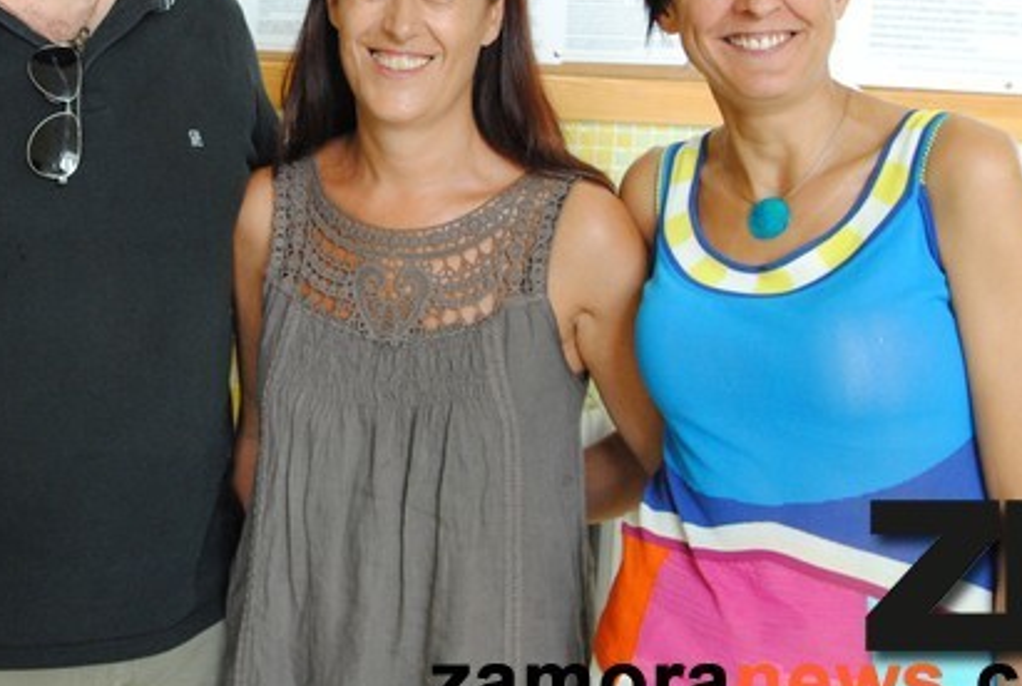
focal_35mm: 70
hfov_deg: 28.0
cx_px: 167
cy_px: 70
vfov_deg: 19.2
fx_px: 1992
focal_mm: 24
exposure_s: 1/40
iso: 800
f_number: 3.2
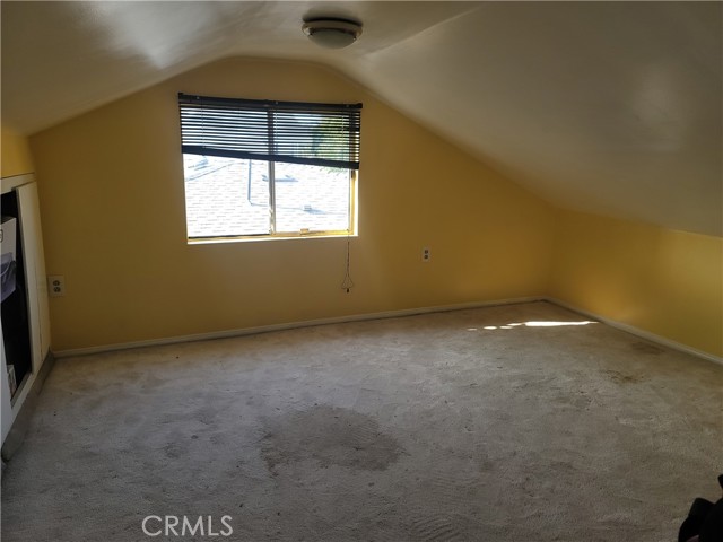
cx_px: 362
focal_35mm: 25
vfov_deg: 54.9
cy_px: 271
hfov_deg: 69.4
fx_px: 522
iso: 32
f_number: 1.8
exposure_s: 1/60
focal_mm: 7
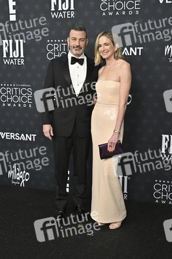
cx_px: 86
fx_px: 309
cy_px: 130
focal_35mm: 43
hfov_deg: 31.1
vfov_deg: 45.5
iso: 1250
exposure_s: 1/320
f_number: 5.6
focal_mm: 43
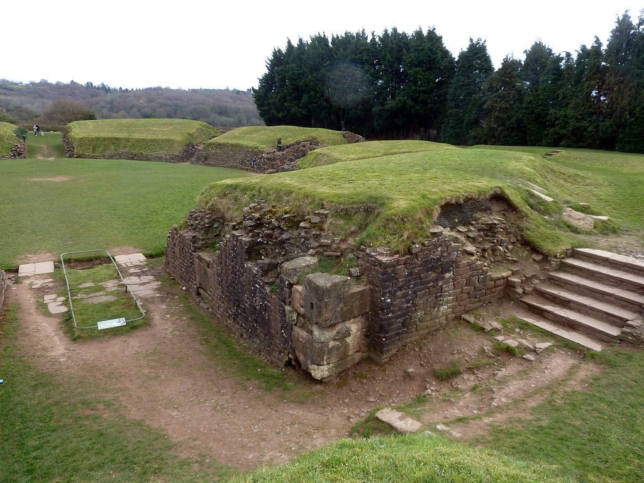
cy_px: 242
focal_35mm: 25
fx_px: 465
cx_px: 322
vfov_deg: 54.9
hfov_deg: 69.4
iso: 80
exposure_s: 1/125
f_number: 4
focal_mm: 4.1
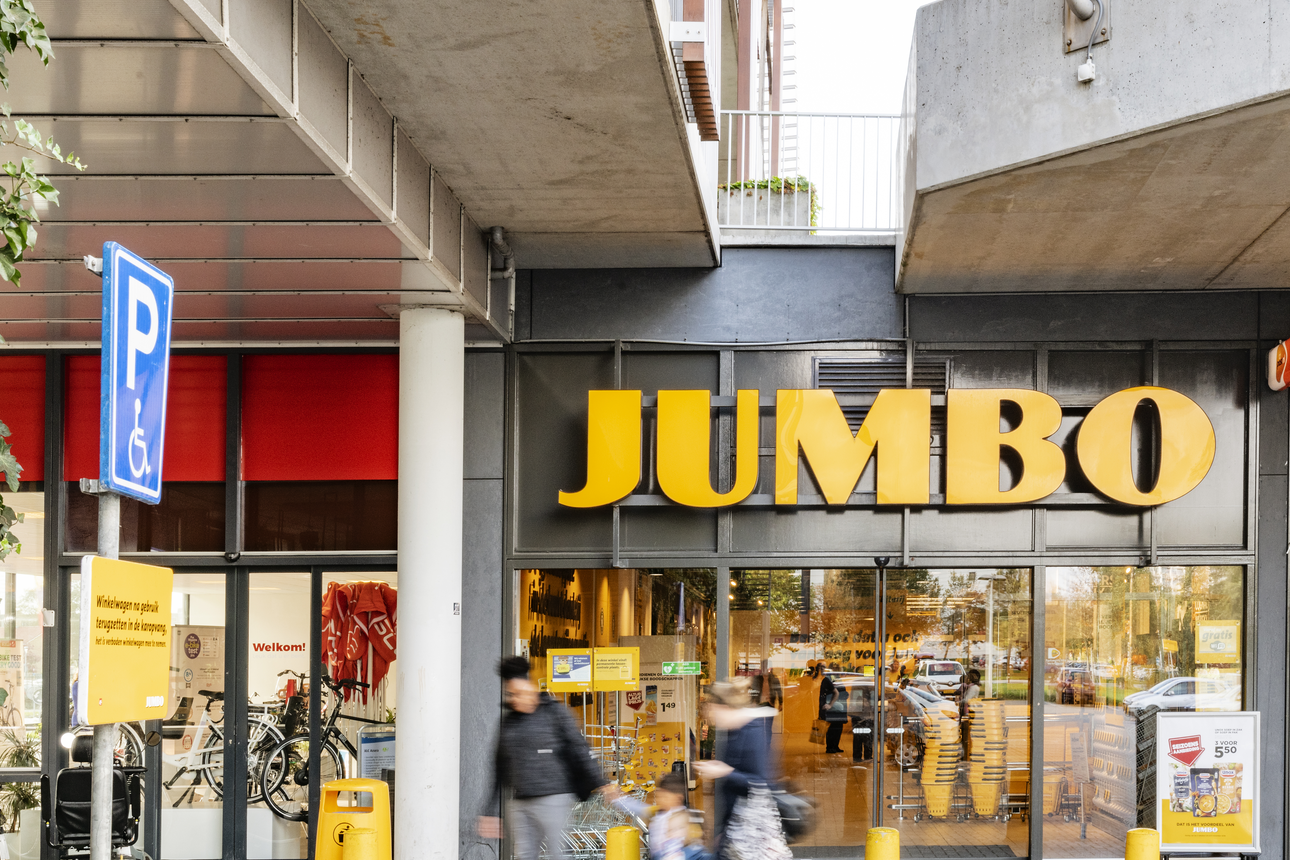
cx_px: 961
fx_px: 1684
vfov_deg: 28.6
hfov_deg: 40.8
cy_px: 398
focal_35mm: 47
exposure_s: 1/6
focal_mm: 30
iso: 100
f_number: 20
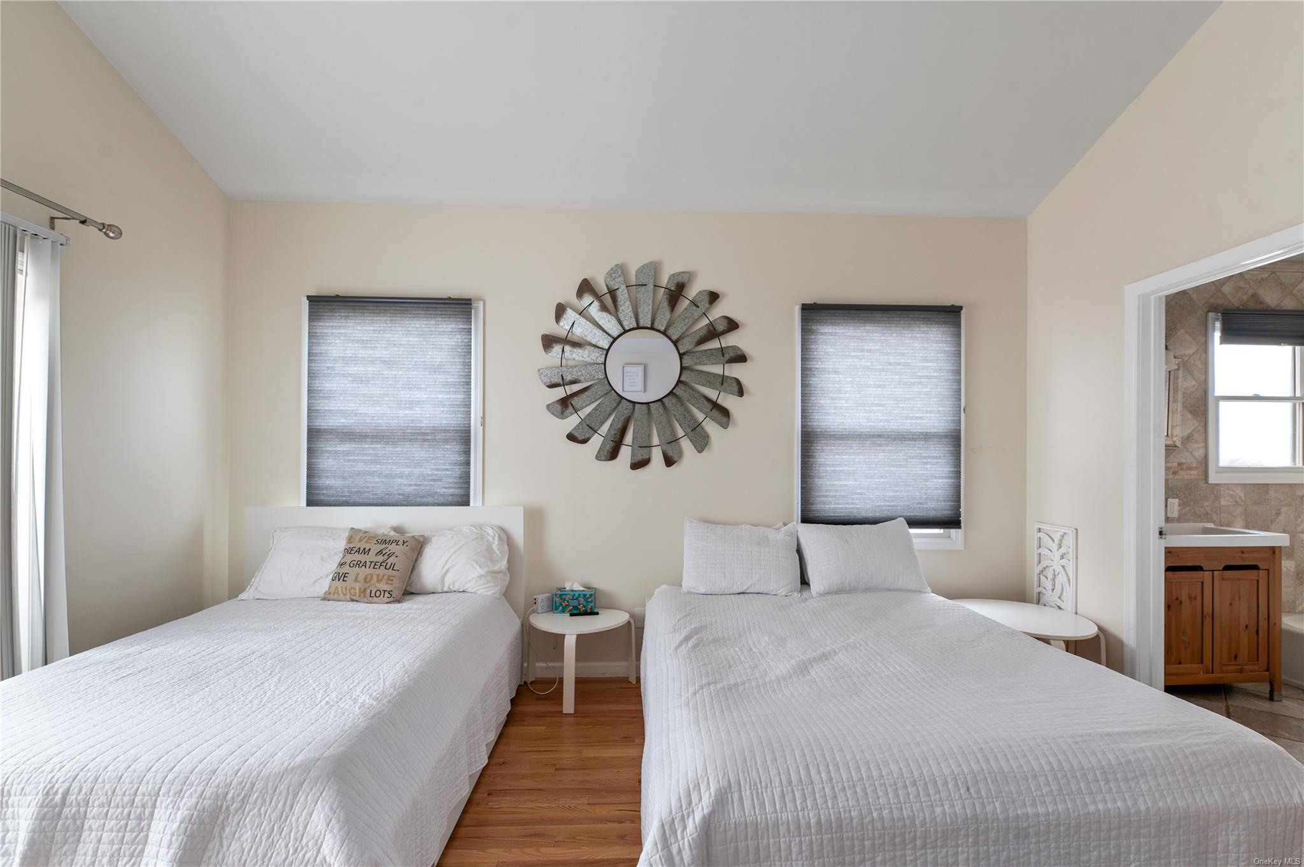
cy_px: 434
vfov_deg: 77.2
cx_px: 652
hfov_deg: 100.4
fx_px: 543
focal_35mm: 15
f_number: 7.1
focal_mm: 15
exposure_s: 1/1.67
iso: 320
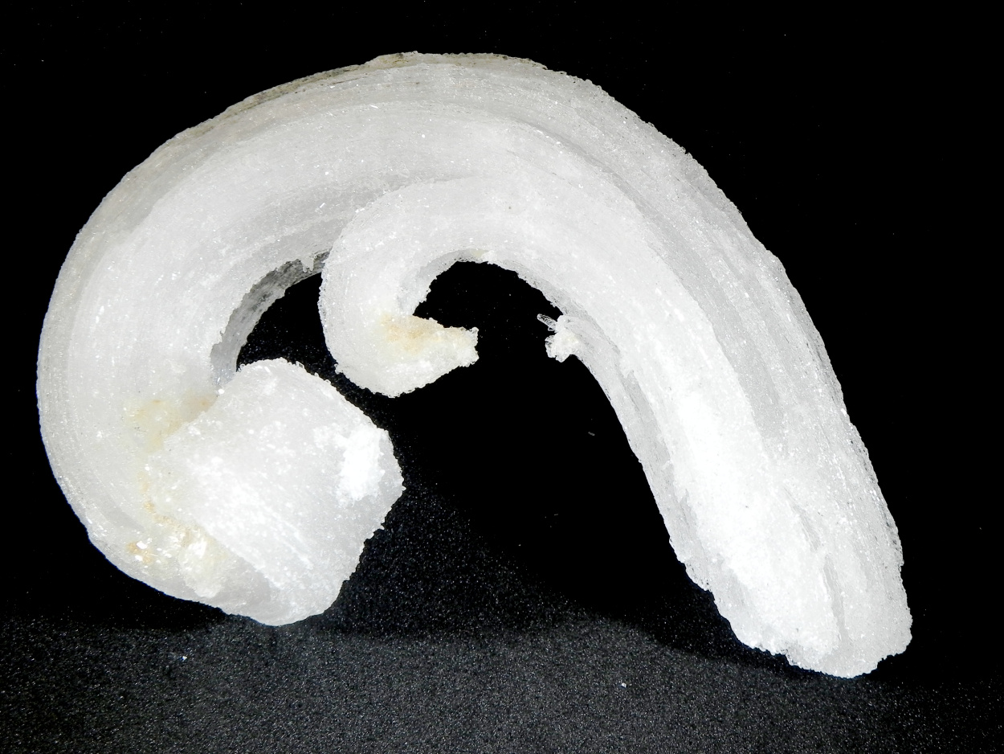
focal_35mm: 85
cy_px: 377
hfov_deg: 23.0
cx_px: 502
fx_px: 2466
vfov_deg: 17.4
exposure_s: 1/40
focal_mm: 15.1
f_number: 7.1
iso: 160
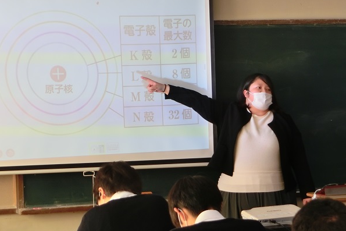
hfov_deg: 15.8
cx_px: 172
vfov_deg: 10.6
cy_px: 111
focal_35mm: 130
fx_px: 1250
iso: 80
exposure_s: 1/30
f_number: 5.7
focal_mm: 22.1
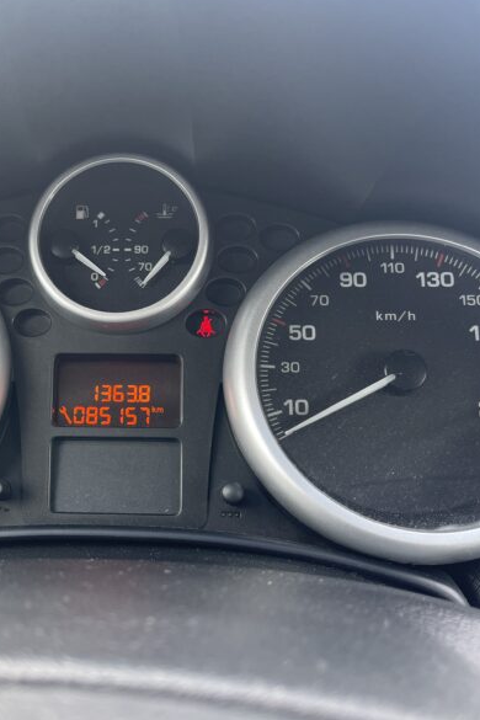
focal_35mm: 37
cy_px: 353
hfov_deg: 35.3
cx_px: 129
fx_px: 740
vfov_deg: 51.9
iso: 100
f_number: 1.6
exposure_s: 1/121
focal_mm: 5.1
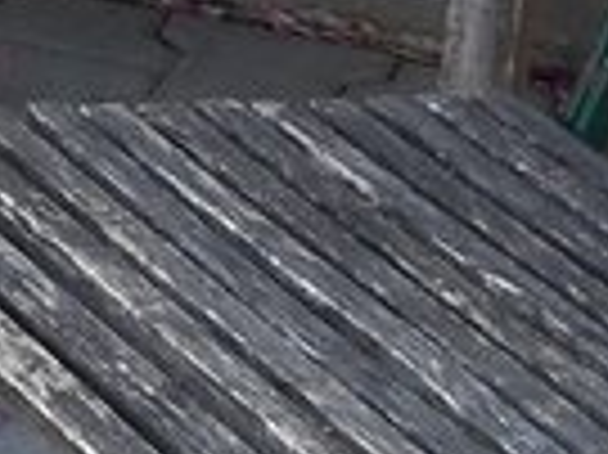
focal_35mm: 266
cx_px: -513
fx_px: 4668
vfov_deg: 5.5
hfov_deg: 7.2
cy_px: -315
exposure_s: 1/125
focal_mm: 6.2
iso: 100
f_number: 2.8
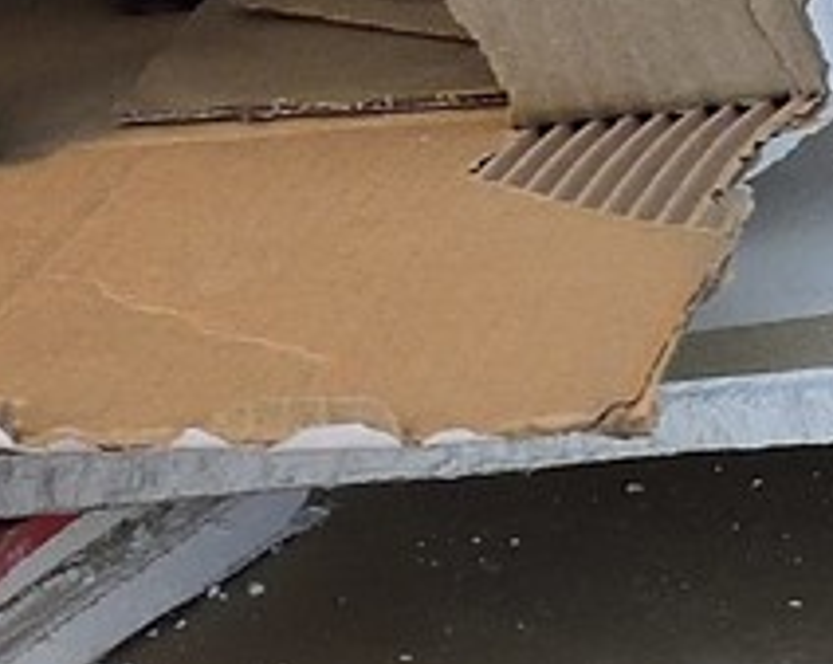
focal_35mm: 227
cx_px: -1807
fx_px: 5589
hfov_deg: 7.4
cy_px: -200
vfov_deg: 6.7
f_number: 5
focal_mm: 32
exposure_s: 1/40
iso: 1600
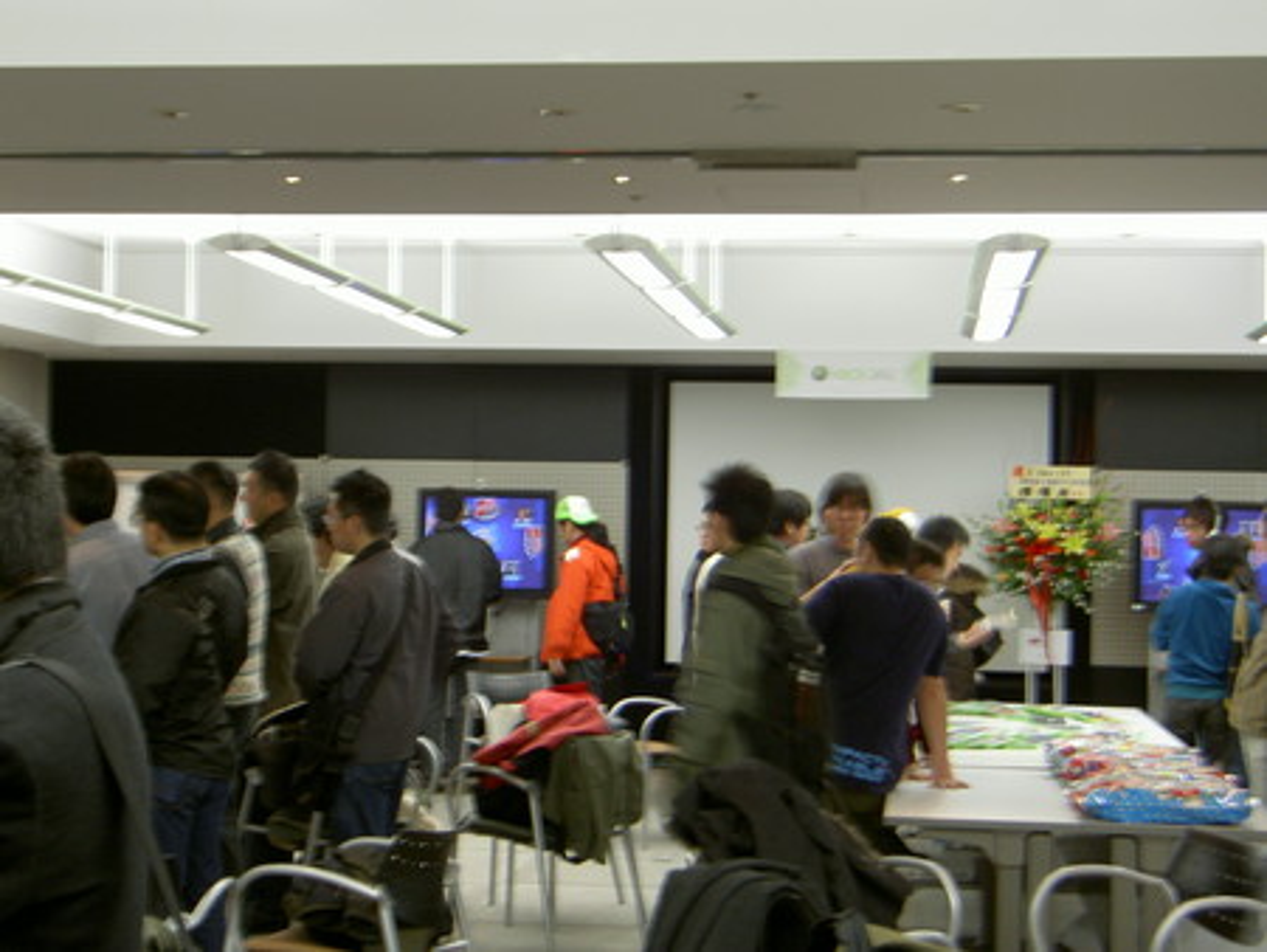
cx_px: 634
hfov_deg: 32.2
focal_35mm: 60
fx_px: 2197
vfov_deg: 24.4
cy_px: 476
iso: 50
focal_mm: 9.9
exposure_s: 1/10
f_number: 3.8
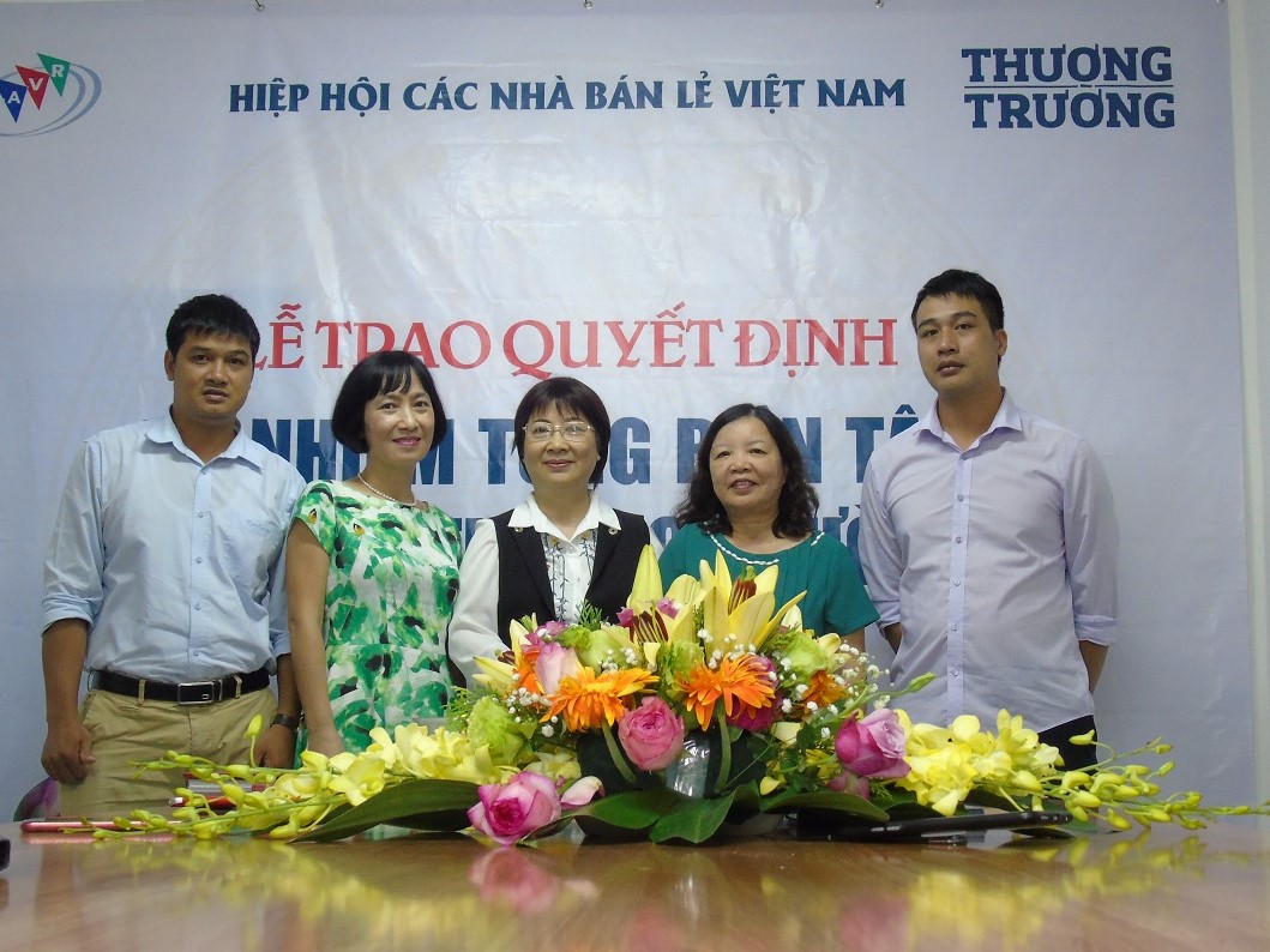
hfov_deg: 41.2
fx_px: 1687
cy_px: 476
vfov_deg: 31.5
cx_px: 635
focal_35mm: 46
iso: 400
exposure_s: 1/13
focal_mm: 8.2
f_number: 4.1
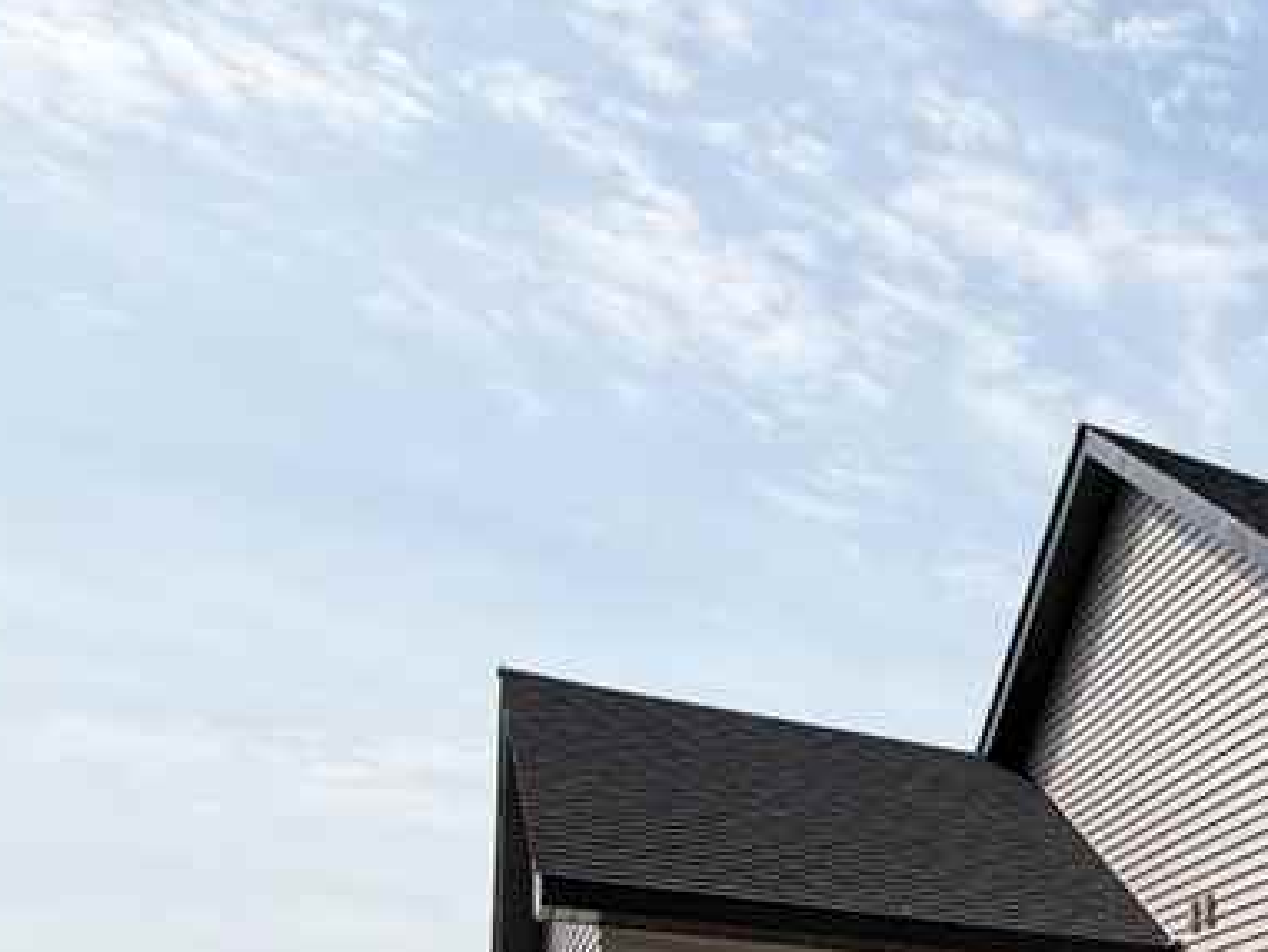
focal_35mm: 47
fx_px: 1722
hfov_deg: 25.1
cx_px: 2083
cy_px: 1293
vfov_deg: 25.7
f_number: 2.2
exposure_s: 1/1167
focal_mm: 2.22
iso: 20
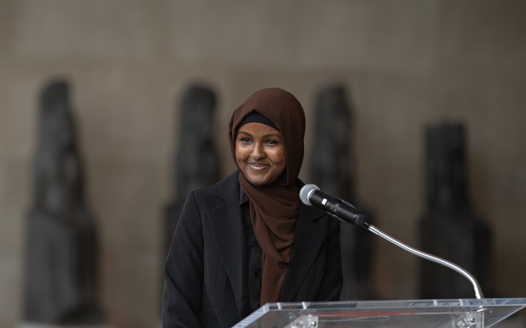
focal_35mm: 217
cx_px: 223
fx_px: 3110
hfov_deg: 9.7
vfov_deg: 6.0
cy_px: 215
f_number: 3.2
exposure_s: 1/125
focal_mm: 155
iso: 400
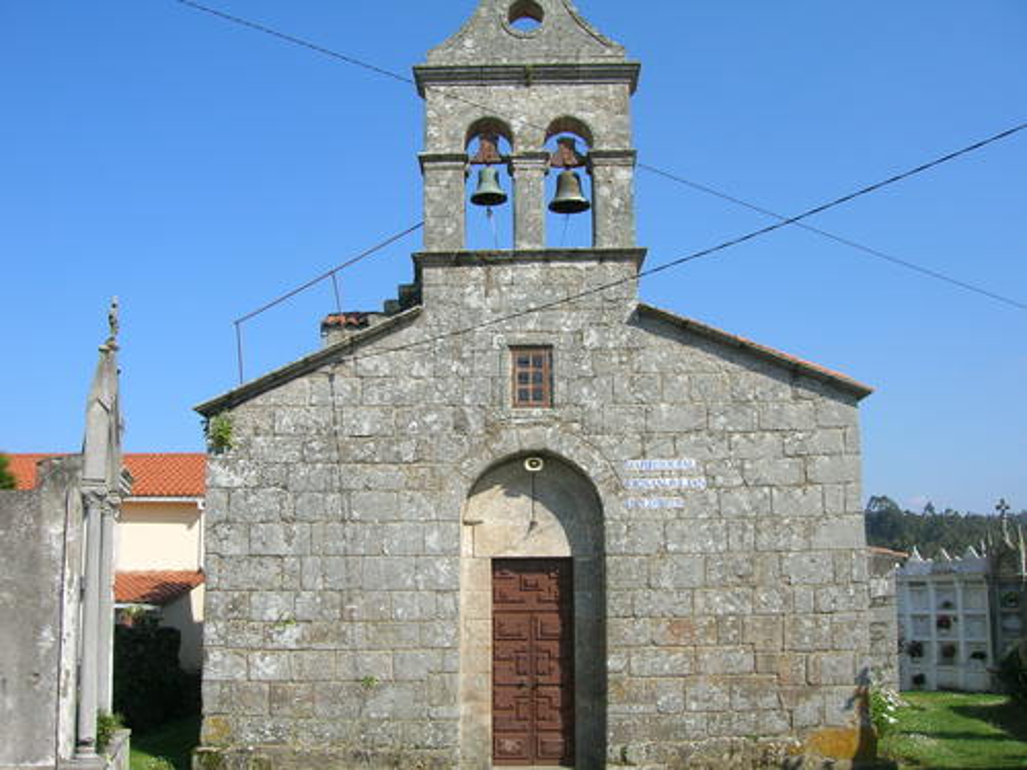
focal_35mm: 34
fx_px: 1009
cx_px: 514
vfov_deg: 41.8
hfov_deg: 54.0
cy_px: 385
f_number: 4.9
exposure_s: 1/359
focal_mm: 5.7
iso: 50
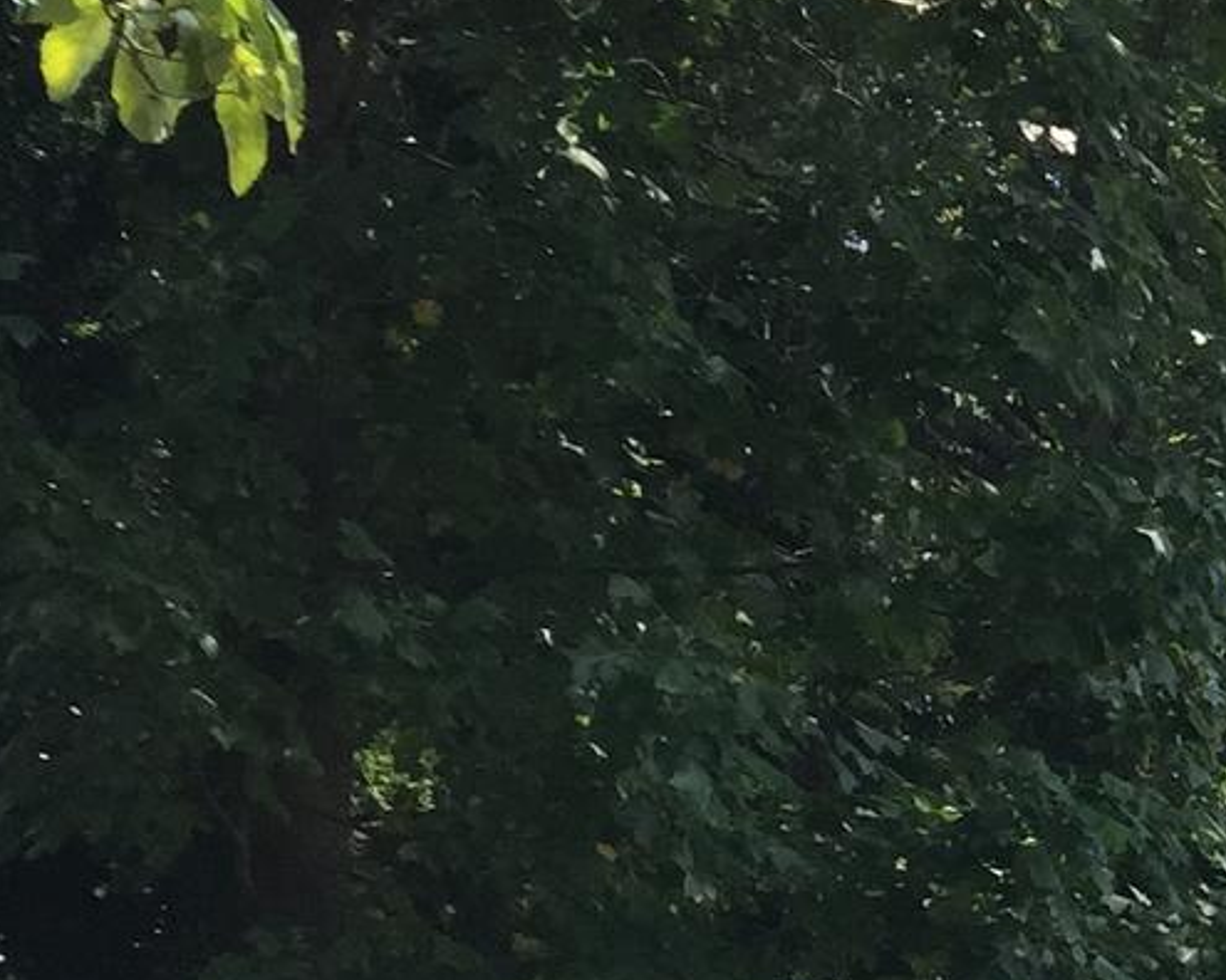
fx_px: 4245
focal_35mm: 117
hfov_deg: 13.8
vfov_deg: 12.2
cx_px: 2477
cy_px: 1725
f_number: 2.2
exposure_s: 1/557
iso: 32
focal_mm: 4.15
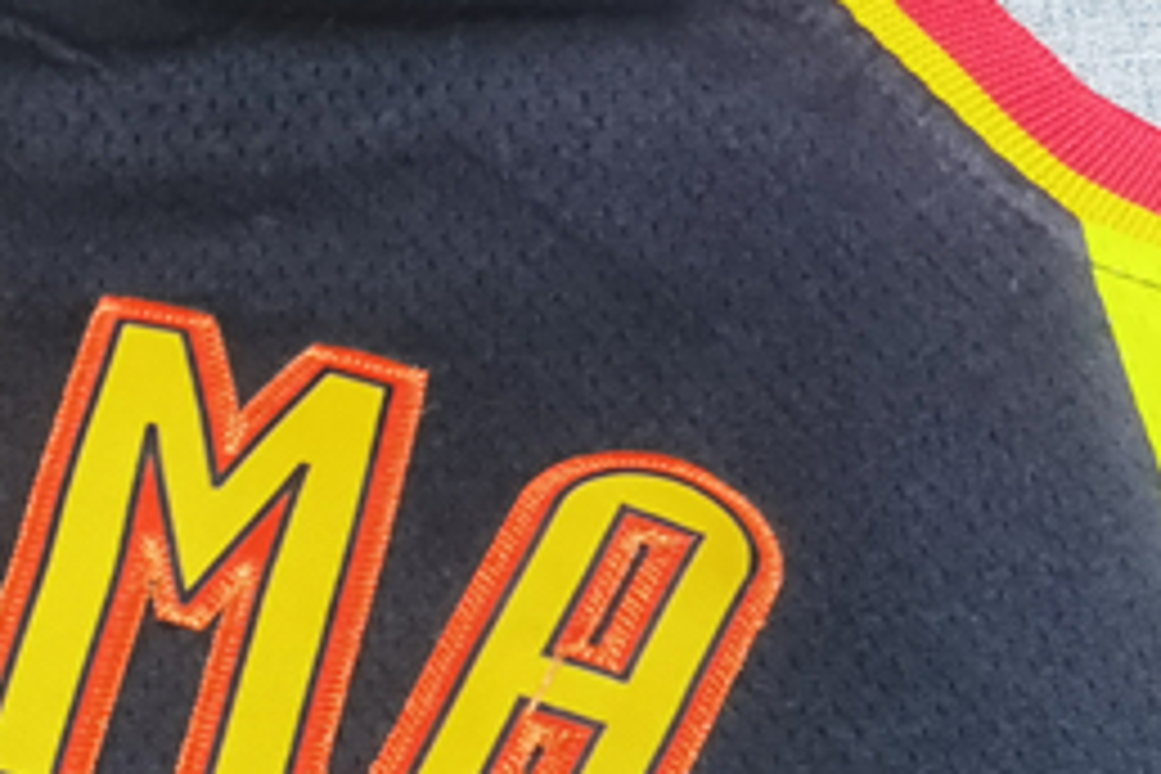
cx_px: -562
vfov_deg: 14.3
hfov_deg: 20.2
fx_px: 2806
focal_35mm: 87
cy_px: 1287
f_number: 1.9
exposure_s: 1/76.9
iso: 50
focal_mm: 6.71
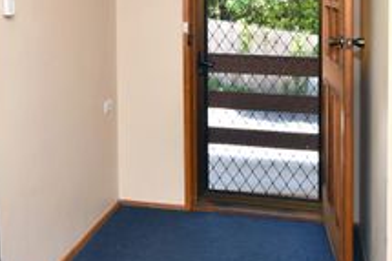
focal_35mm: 48
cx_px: 181
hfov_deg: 41.1
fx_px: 522
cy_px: 16
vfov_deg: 26.9
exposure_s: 1/60
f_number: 8
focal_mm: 15
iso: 400
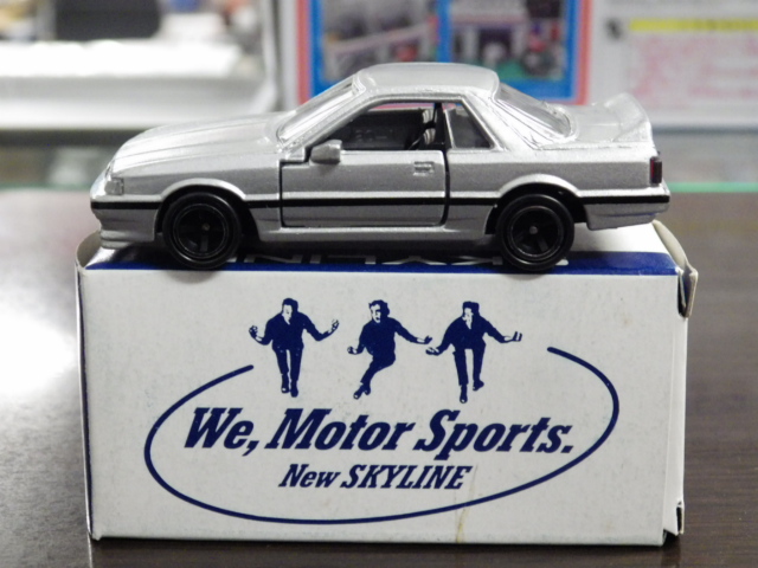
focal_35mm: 71
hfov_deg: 27.4
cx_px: 379
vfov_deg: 20.7
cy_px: 284
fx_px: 1555
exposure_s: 1/25
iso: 1000
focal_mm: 12.8
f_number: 4.2
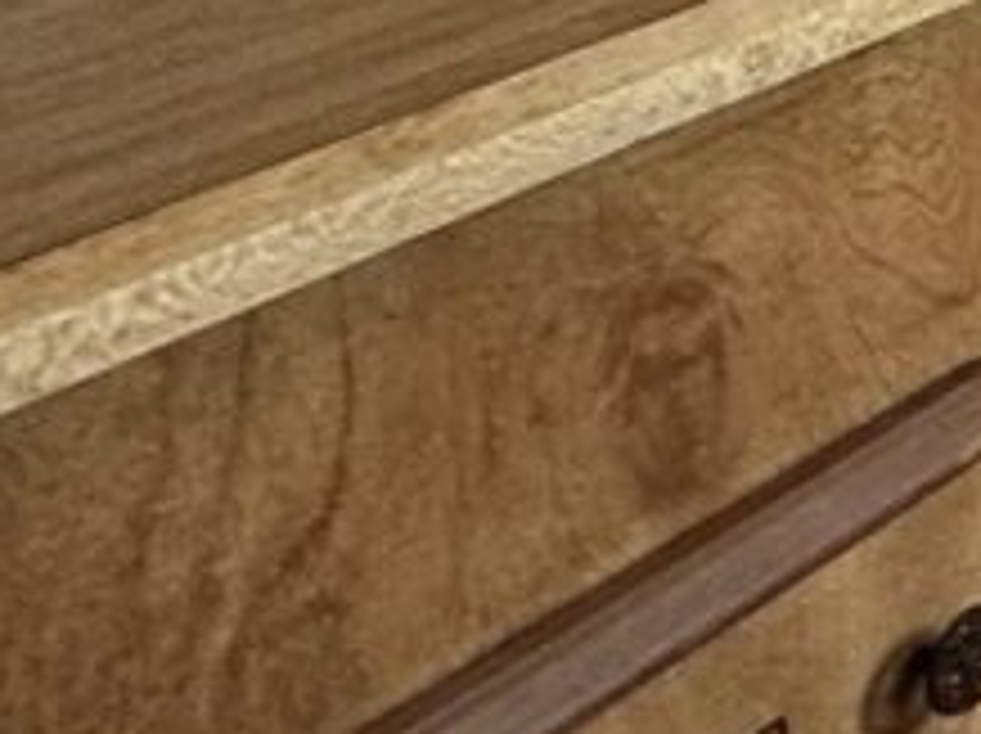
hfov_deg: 11.1
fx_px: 2548
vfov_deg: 13.6
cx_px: 3028
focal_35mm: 90
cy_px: -811
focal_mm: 2.22
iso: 320
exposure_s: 1/60
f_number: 2.2
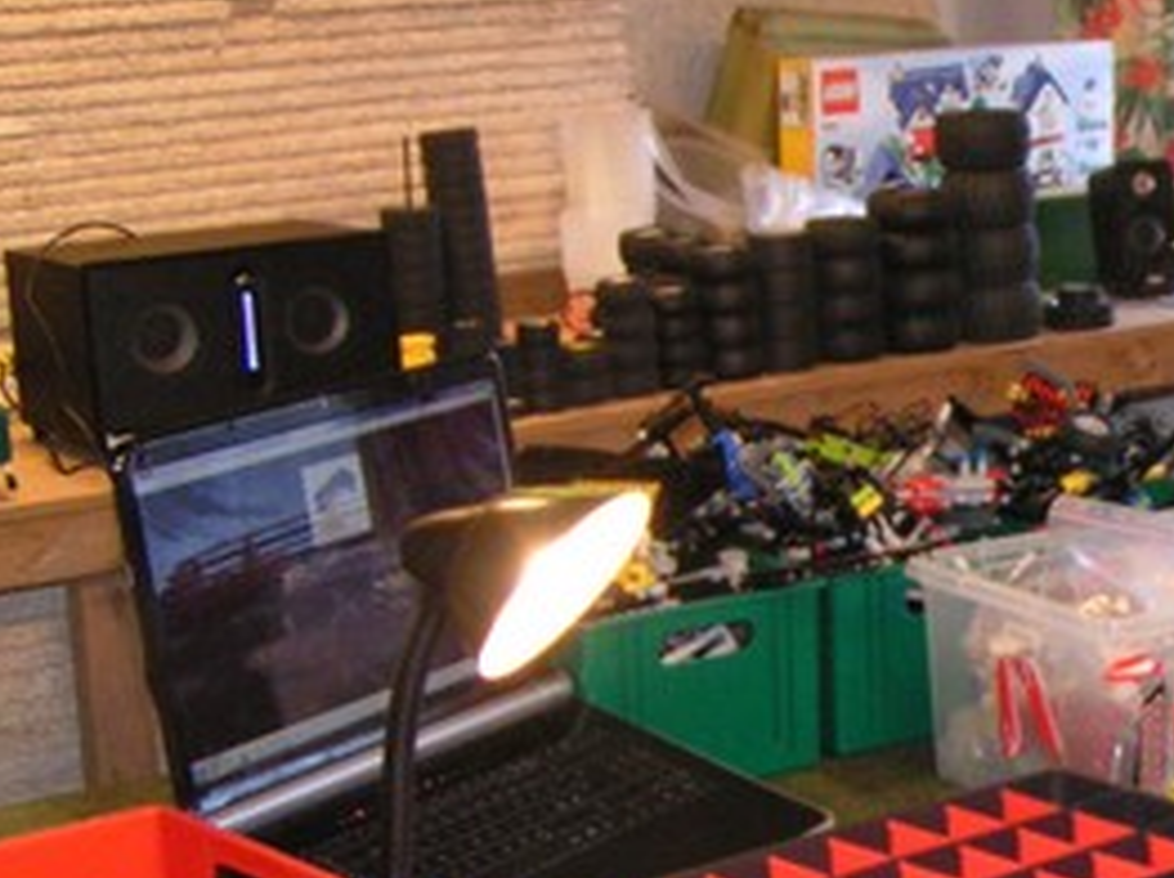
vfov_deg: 15.8
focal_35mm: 93
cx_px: 1192
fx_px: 3151
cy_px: 587
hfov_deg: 20.4
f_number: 2.8
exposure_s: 1/40
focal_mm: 5.8
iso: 200
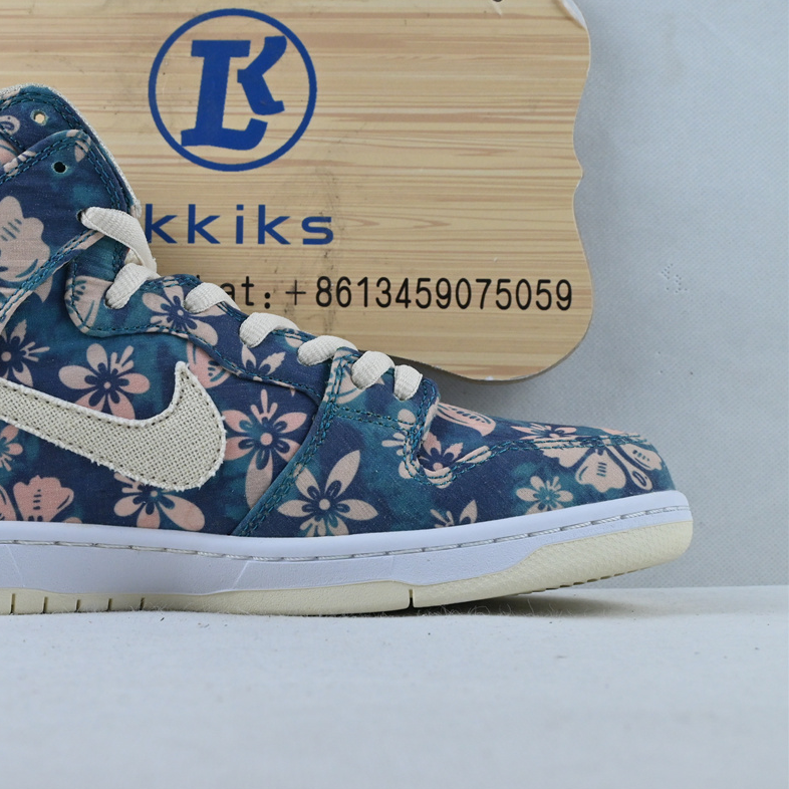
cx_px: 188
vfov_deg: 28.0
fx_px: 1581
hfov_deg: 27.6
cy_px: 392
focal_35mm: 61
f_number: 10
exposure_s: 1/200
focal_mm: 31.5
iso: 1000
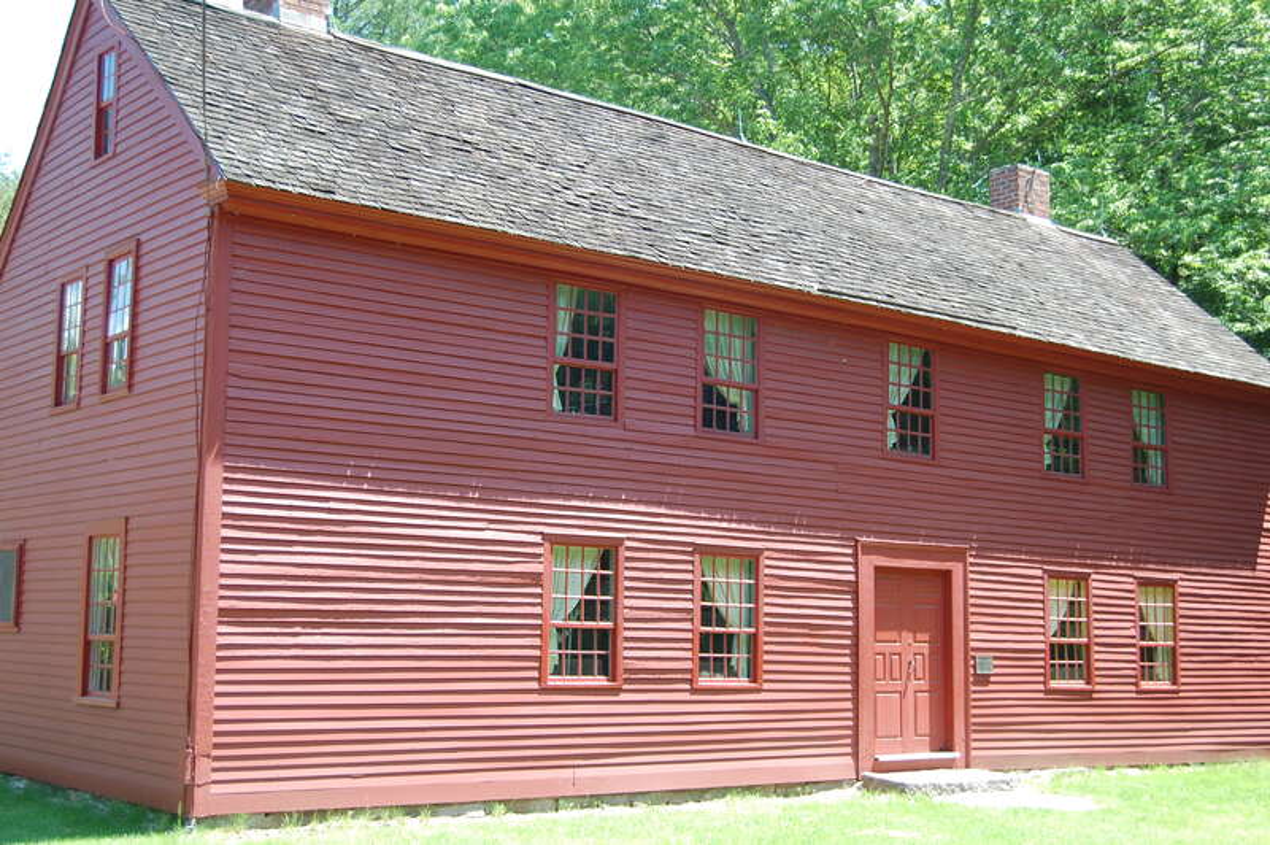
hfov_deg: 42.4
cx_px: 635
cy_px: 422
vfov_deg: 28.9
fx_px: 1639
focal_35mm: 46
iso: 220
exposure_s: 1/125
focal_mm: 31
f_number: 5.6
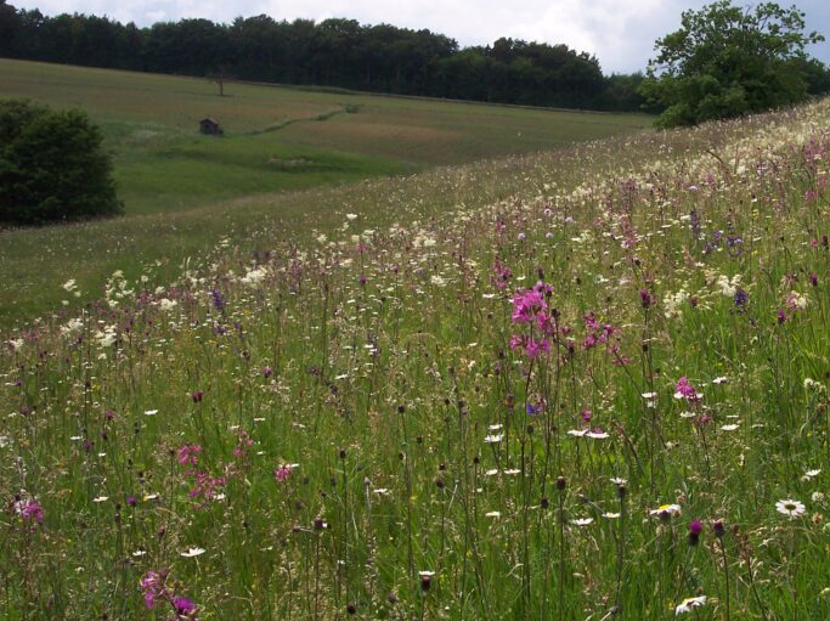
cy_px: 240
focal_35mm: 57
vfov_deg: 25.6
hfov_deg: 33.2
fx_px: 1366
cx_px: 612
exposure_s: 1/1000
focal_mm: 8
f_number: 4.8
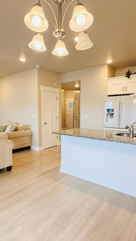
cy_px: 125
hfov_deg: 49.5
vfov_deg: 78.7
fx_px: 147
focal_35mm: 23
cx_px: 64
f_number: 2.2
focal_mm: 2.22
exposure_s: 1/120
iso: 160
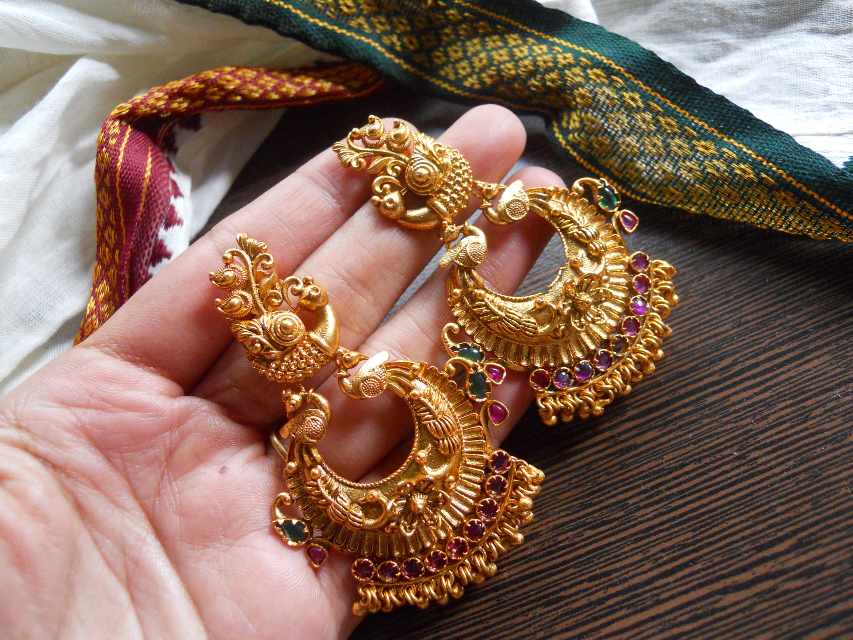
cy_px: 320
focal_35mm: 28
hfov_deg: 63.4
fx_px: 690
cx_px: 426
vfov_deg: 49.7
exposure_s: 1/125
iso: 500
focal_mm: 5
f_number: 2.7
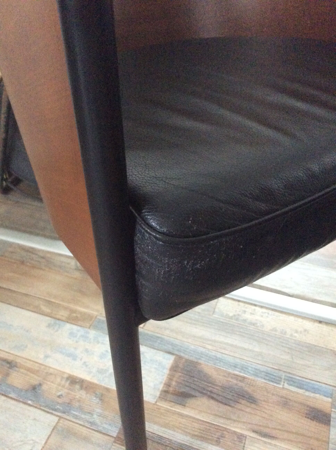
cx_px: 168
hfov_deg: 44.1
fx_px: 415
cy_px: 225
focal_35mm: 32
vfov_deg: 56.9
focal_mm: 3.3
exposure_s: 1/17
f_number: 2.4
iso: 500
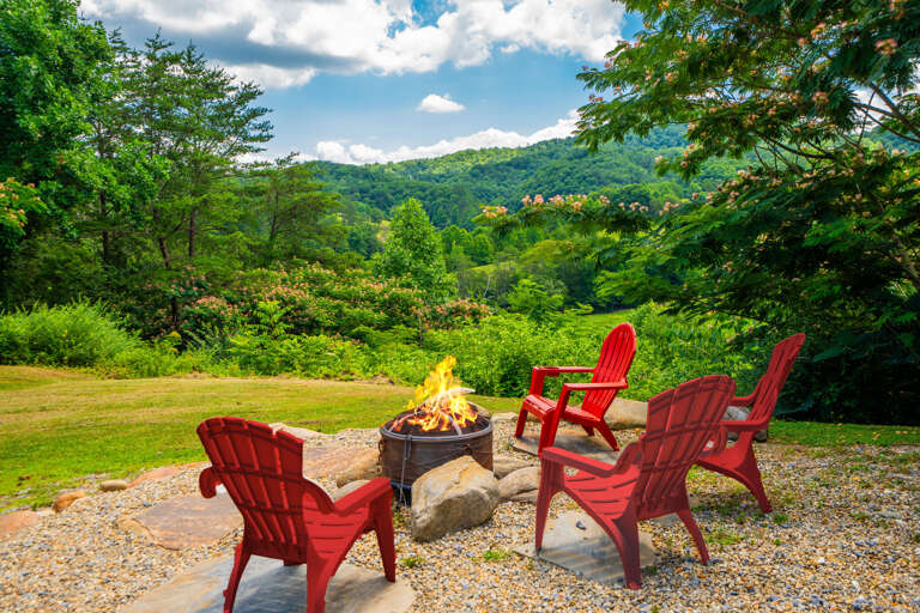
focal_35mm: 33
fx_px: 843
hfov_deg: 57.2
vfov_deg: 40.0
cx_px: 460
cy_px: 306
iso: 100
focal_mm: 33
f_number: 6.3
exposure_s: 1/100
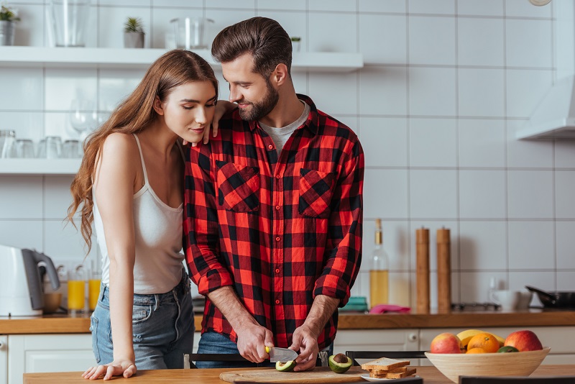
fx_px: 1566
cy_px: 192
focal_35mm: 98
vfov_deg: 14.0
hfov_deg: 20.8
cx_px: 288
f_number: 2.8
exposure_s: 1/160
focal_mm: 98
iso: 250
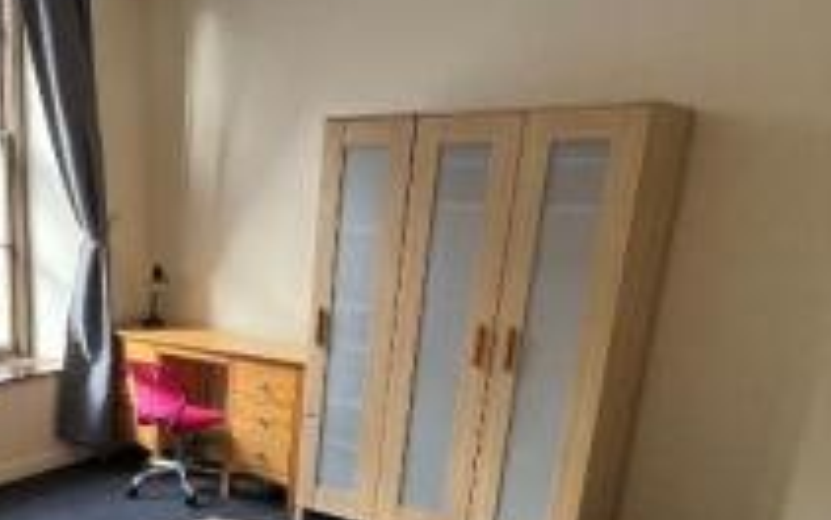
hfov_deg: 46.7
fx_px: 861
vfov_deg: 31.8
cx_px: 89
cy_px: 483
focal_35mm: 38
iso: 160
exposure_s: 1/50
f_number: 1.8
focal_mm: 1.57
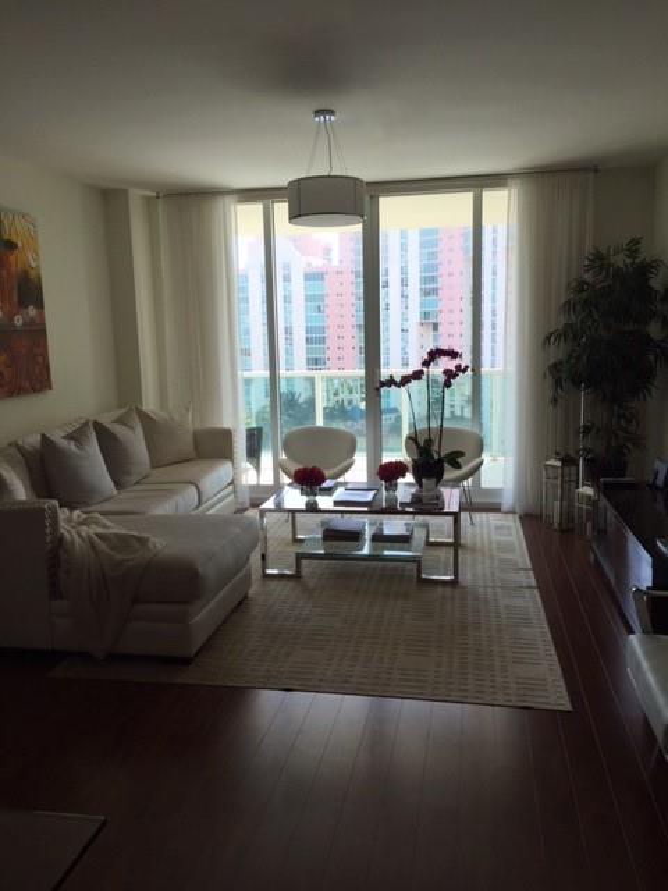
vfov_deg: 61.7
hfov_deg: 48.2
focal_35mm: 29
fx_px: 746
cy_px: 446
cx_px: 334
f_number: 2.2
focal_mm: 4.15
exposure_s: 1/408
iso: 32
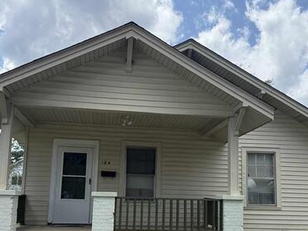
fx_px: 365
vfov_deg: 34.8
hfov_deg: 45.8
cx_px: 159
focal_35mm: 41
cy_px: 155
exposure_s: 1/4405
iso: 100
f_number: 1.78
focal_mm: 6.76
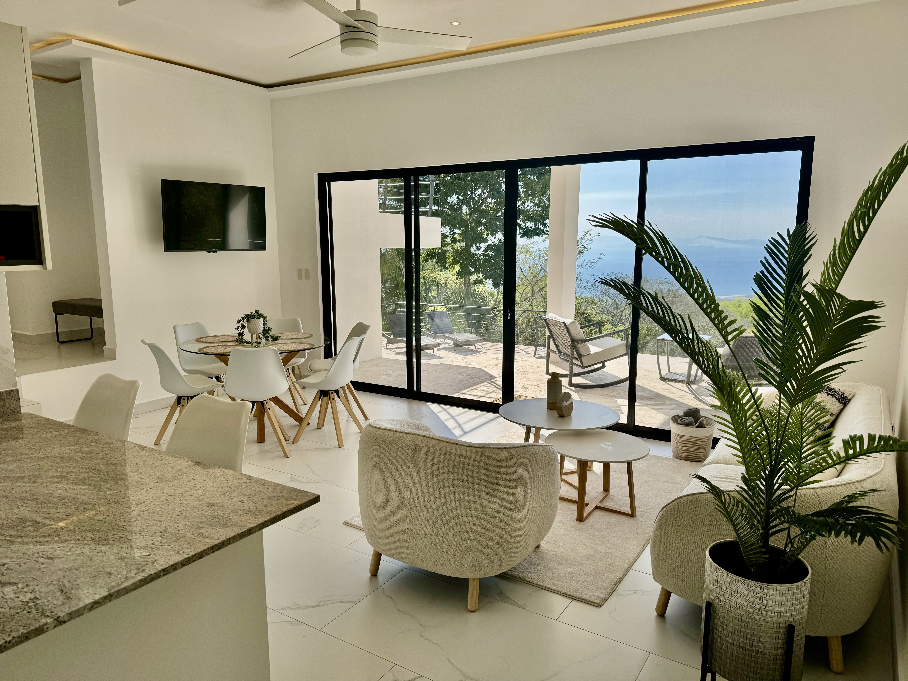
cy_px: 340
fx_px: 630
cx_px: 454
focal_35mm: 24
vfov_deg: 56.8
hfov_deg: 71.6
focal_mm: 6.86
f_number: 1.78
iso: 80
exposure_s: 1/2174
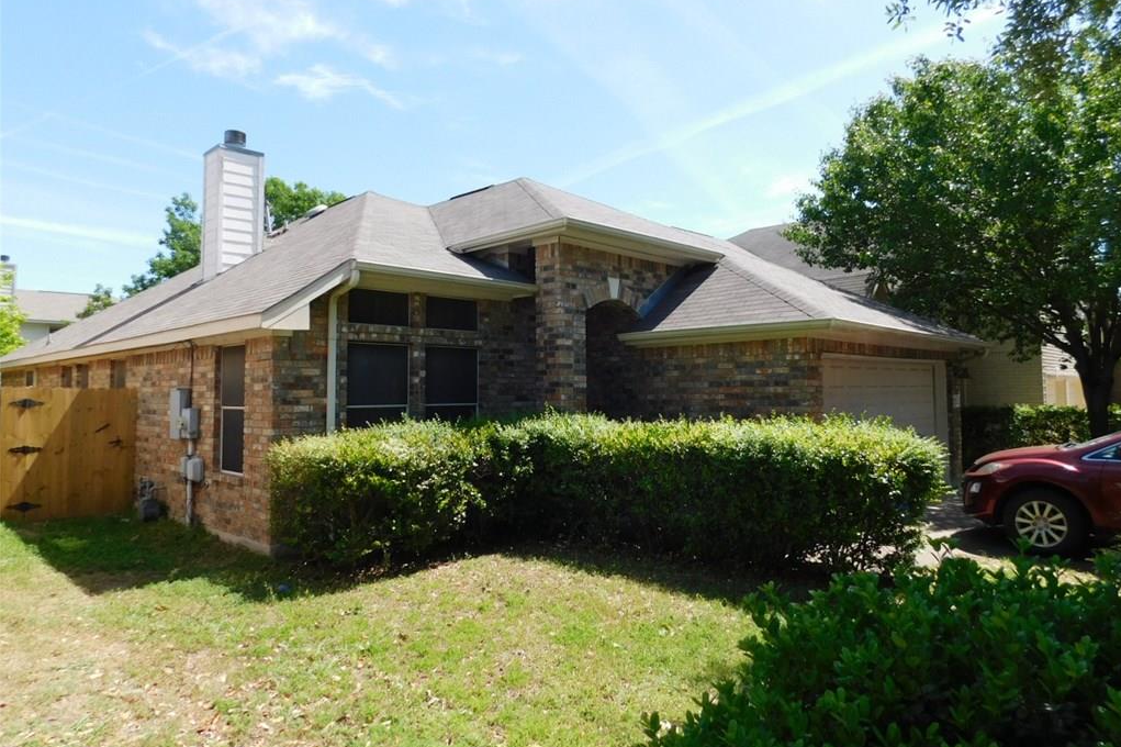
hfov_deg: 73.8
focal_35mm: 24
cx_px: 561
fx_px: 747
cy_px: 342
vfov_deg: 53.0
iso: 125
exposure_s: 1/800
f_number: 3
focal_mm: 4
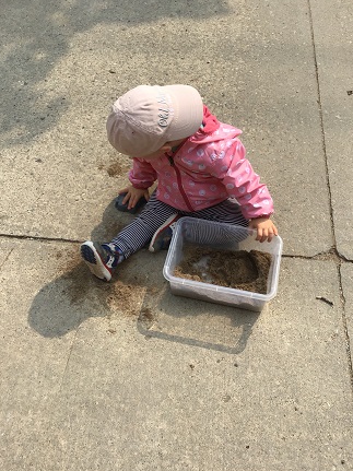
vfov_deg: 51.3
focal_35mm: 36
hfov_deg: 39.6
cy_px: 212
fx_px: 490
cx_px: 187
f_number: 2.4
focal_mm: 3.3
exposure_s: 1/1181
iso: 25
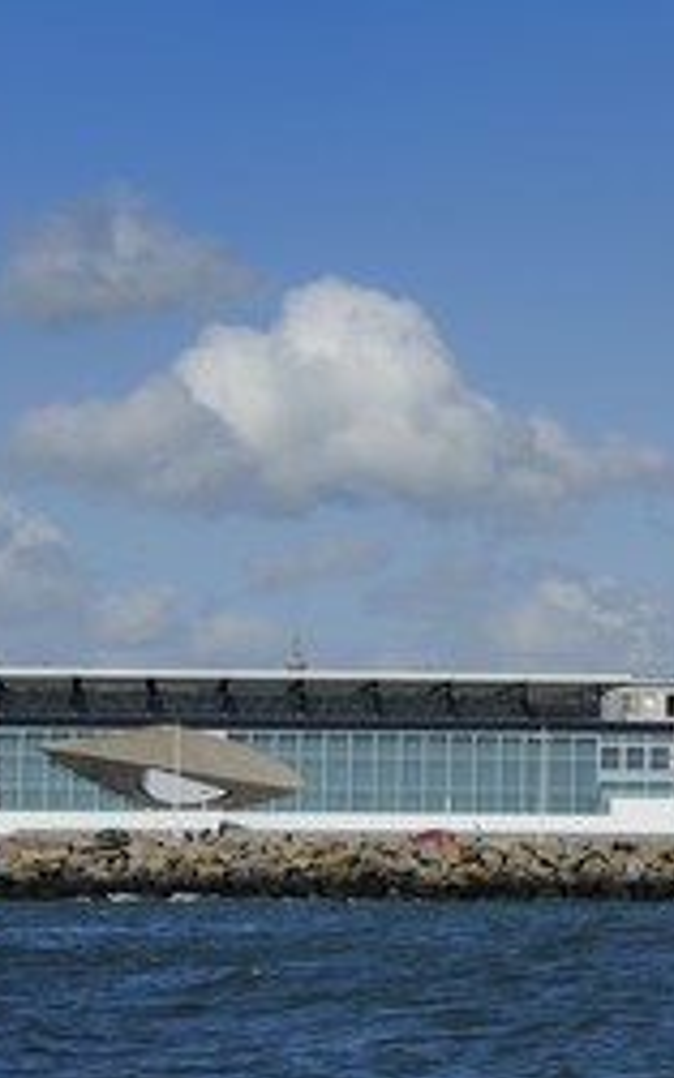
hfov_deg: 7.5
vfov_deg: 12.0
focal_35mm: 174
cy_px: 524
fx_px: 5111
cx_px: 704
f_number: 9
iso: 200
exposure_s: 1/640
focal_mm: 102
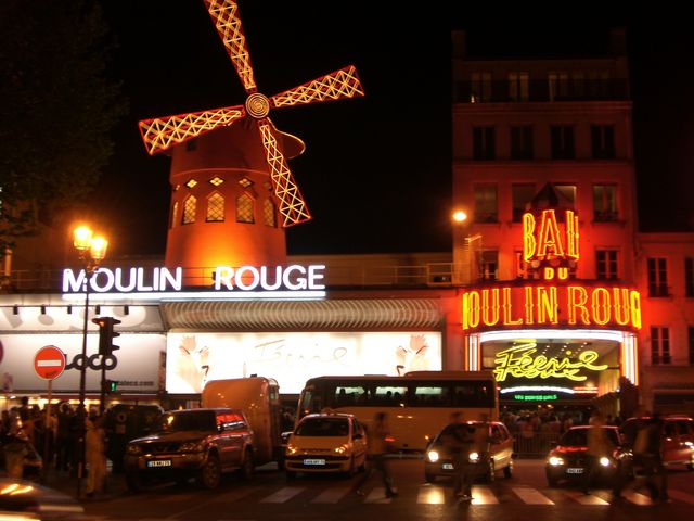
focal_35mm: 55
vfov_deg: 26.6
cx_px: 347
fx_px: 1103
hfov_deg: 34.9
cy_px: 260
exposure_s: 1/10
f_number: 3.3
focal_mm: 9
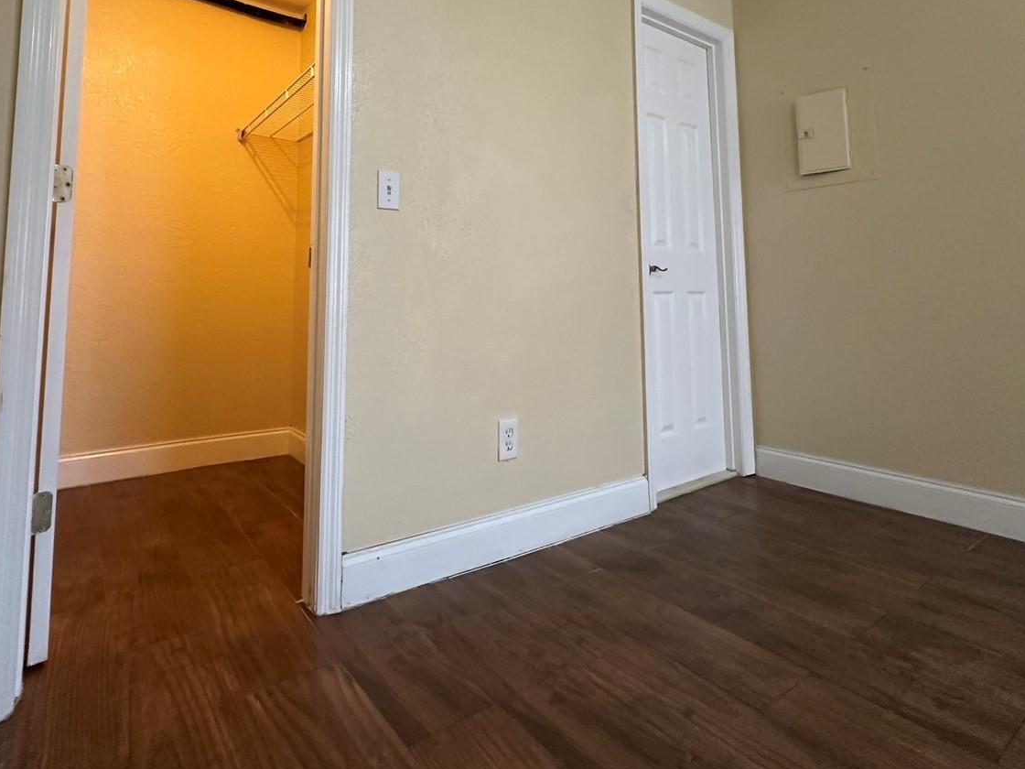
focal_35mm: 20
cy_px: 239
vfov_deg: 63.8
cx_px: 479
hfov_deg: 81.6
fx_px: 592
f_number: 2.2
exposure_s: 1/60
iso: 400
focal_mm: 2.22
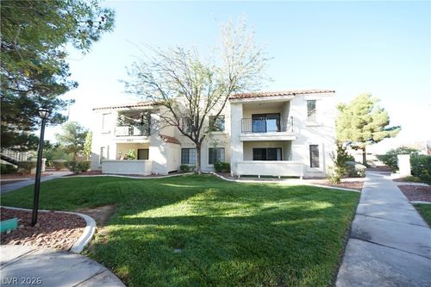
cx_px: 216
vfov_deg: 90.0
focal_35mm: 12
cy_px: 144
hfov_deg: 112.6
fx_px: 144
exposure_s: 1/200
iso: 500
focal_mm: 12
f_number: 6.3
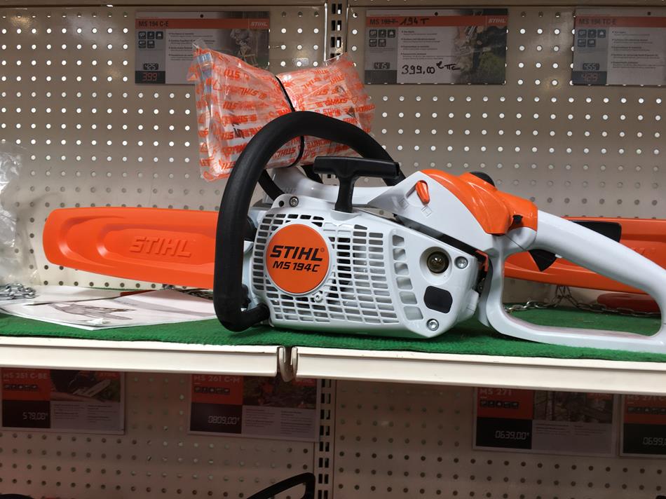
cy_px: 250
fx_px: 558
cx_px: 333
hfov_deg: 61.7
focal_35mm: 29
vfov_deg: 48.2
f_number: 2.2
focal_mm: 4.15
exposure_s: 1/50
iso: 25
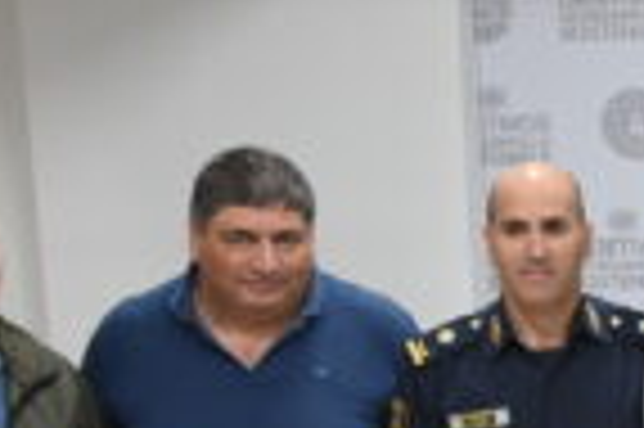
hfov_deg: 10.8
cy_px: 498
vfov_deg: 7.9
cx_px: 1347
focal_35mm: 171
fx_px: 3055
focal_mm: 35
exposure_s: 1/160
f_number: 5
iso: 1600
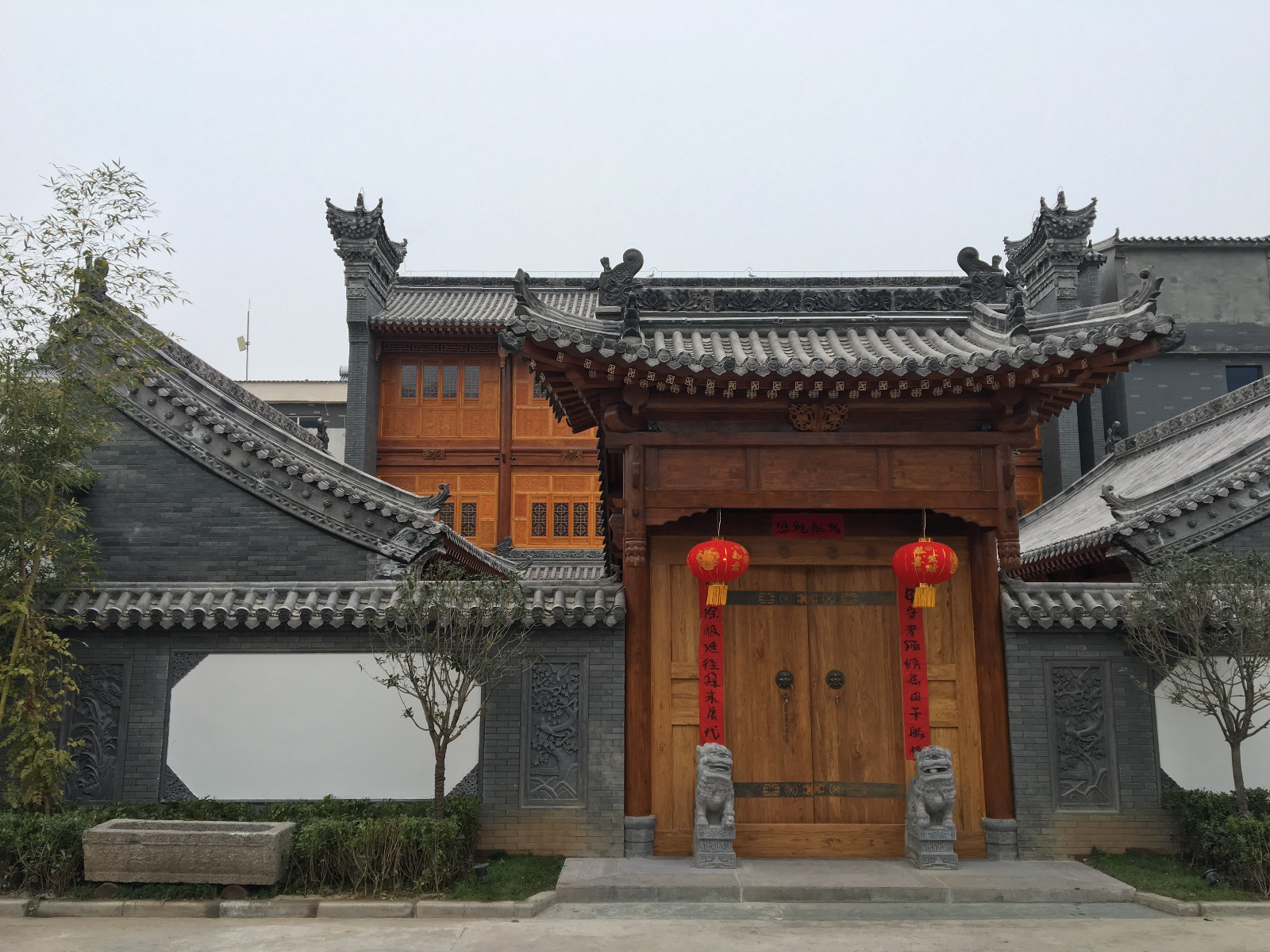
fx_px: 1064
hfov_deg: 61.7
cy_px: 476
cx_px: 635
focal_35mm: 29
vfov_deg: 48.2
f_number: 2.2
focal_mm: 4.15
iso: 25
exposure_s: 1/353
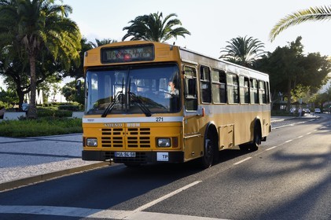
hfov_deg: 39.6
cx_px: 166
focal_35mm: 50
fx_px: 459
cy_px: 110
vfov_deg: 27.0
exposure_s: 1/80
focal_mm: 50
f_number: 11
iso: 200
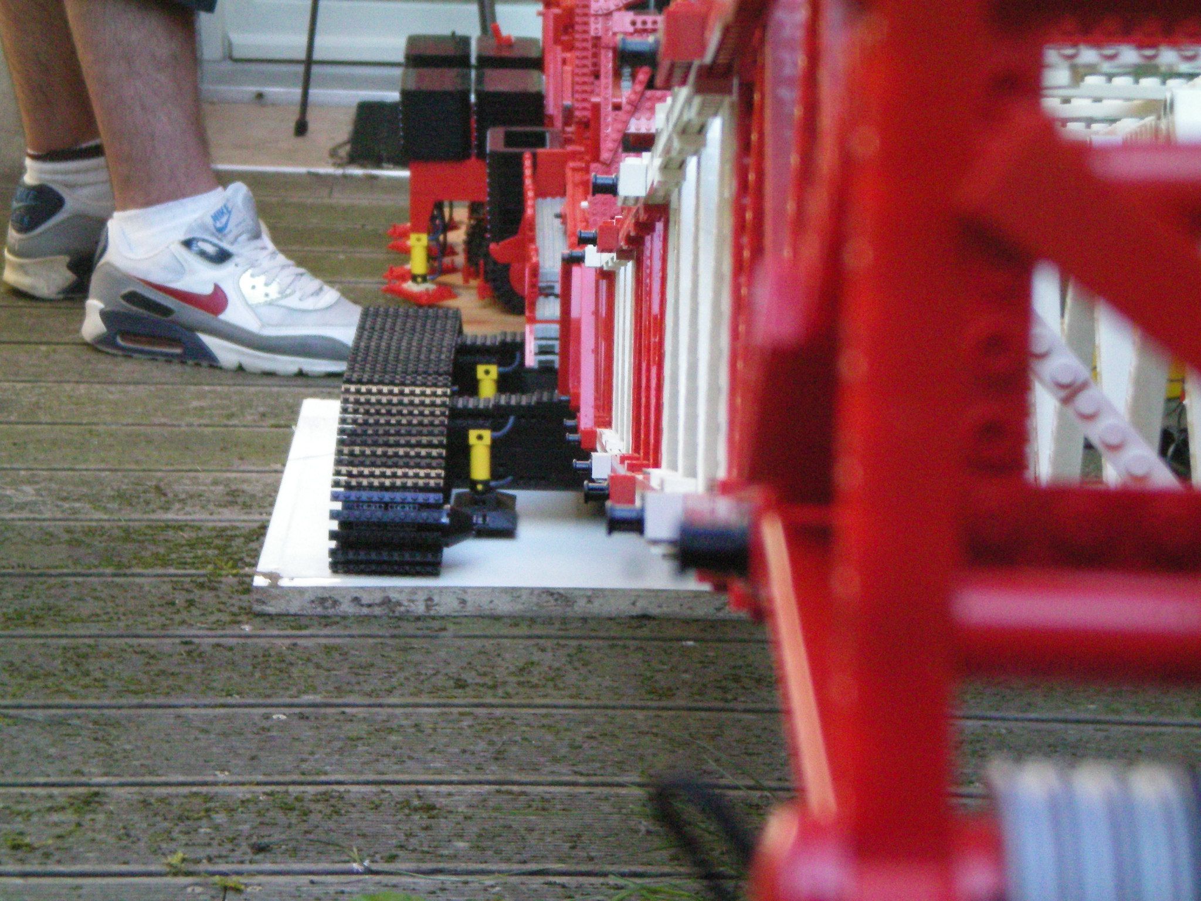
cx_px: 600
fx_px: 3955
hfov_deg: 17.3
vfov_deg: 13.0
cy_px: 450
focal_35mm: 114
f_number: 5.9
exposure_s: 1/125
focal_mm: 18.9
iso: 400
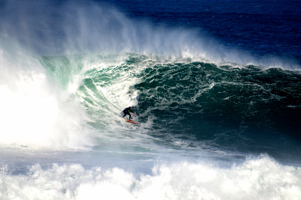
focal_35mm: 752
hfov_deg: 2.7
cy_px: 100
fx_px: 6274
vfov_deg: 1.8
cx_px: 150
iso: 400
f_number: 7.1
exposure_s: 1/2000
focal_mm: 500
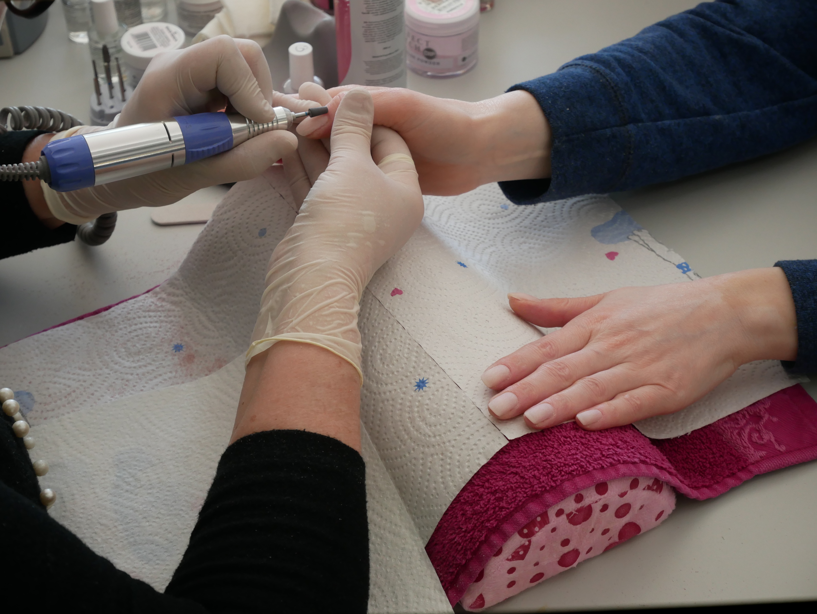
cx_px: 408
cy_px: 307
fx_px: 1511
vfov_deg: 22.9
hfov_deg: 30.3
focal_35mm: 64
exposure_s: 1/80
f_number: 5.6
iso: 640
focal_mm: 32
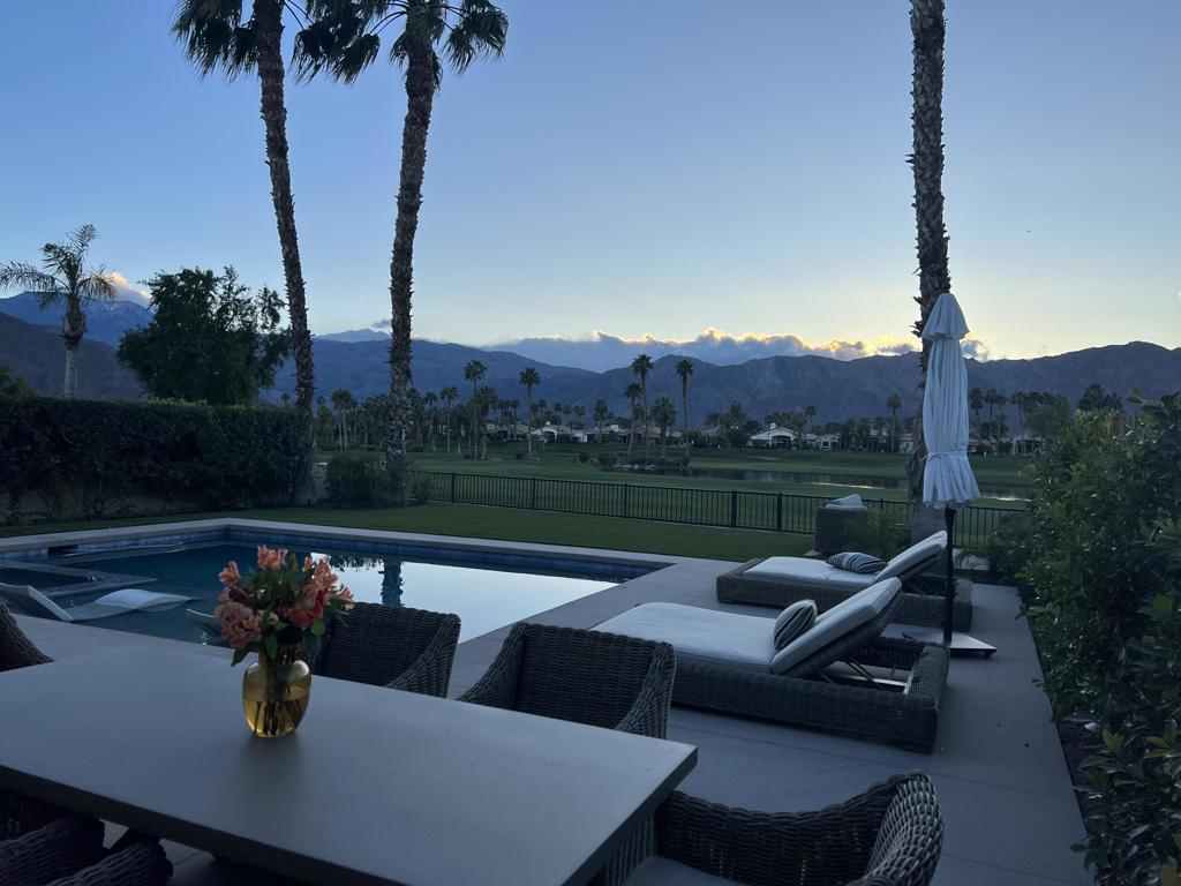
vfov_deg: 53.1
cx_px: 590
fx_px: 887
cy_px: 443
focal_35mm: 26
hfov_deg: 67.3
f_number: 1.5
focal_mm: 5.7
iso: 50
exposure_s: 1/1621
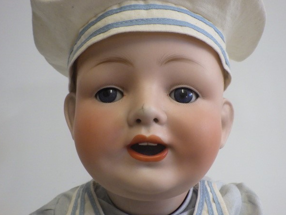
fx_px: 248
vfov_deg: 46.8
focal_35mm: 30
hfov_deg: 59.9
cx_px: 148
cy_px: 113
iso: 500
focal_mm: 5
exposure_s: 1/45
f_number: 3.5
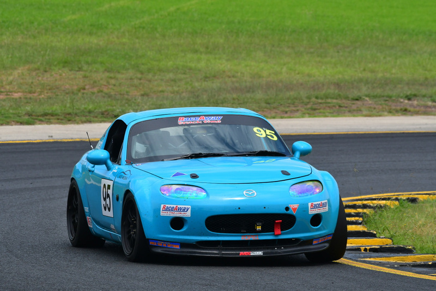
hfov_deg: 4.3
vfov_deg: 2.9
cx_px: 218
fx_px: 5815
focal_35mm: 480
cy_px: 146
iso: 500
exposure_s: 1/640
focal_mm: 320
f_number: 11
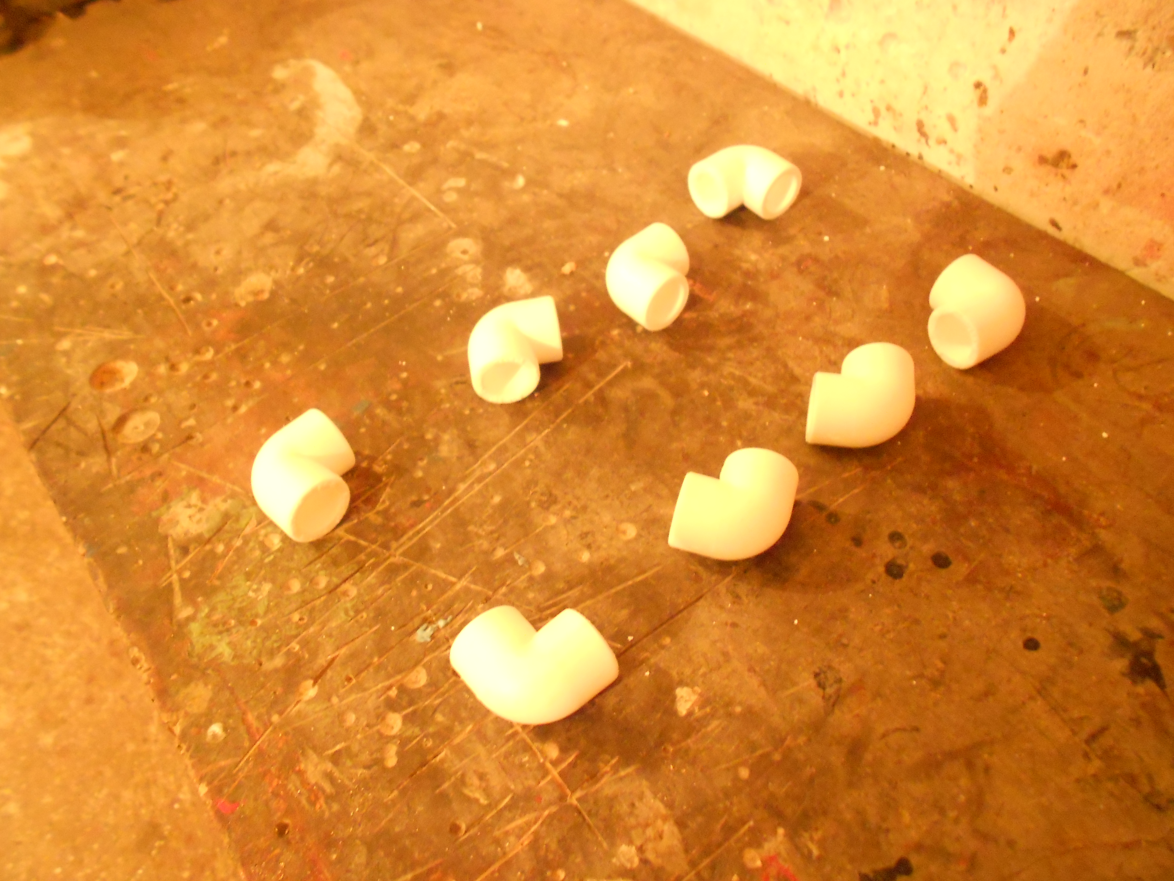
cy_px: 440
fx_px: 882
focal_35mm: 26
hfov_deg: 67.3
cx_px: 587
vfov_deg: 53.1
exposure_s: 1/4
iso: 800
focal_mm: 4.6
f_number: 3.2
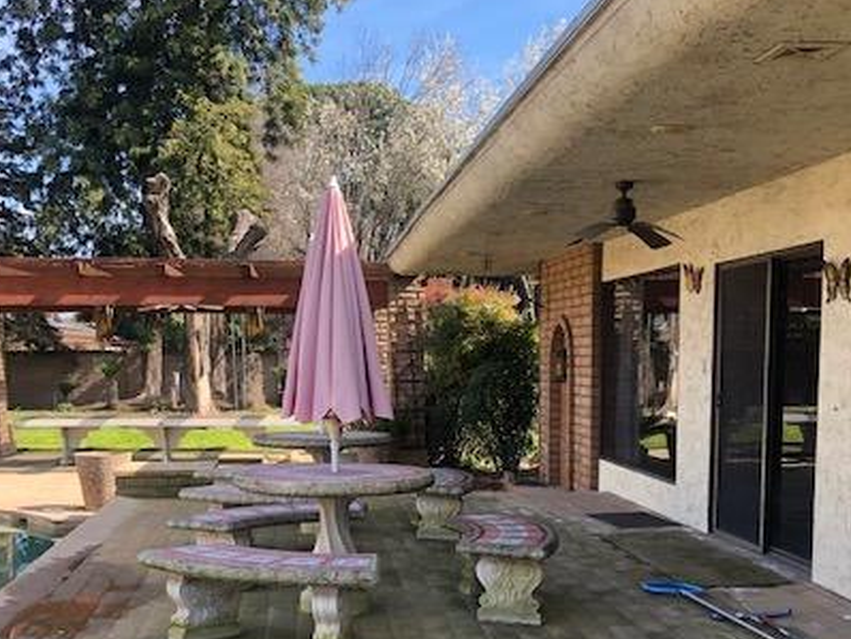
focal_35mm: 45
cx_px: 445
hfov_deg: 42.0
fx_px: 1107
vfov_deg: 31.6
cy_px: 489
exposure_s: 1/267
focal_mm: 3.99
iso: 20
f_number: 1.8
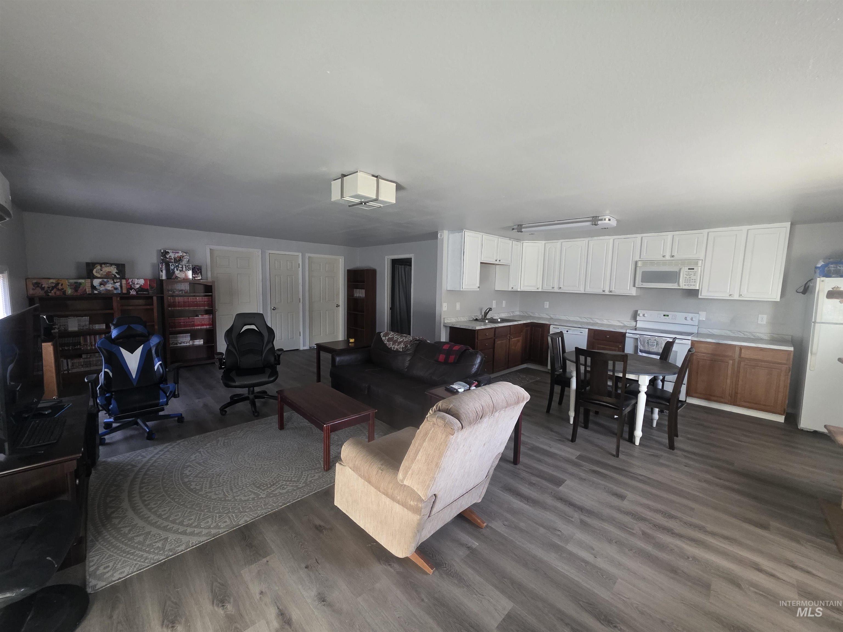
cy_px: 316
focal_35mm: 13
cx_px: 422
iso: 500
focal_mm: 2.2
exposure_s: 1/60
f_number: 1.9
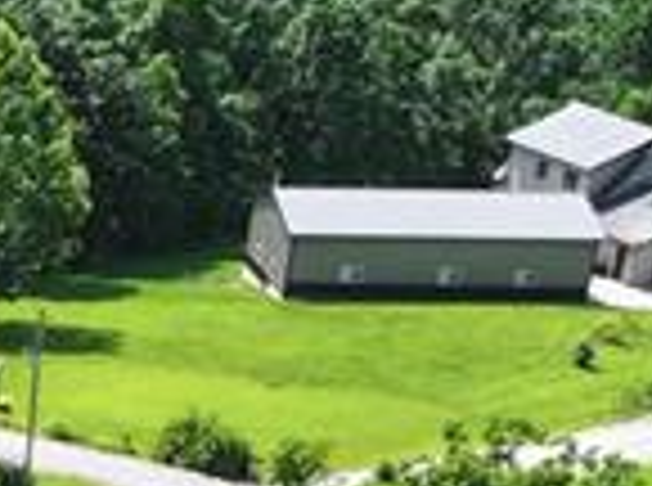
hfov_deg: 10.2
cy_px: 1206
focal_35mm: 170
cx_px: -895
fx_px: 3194
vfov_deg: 8.0
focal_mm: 12.29
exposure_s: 1/1250
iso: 110
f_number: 2.8
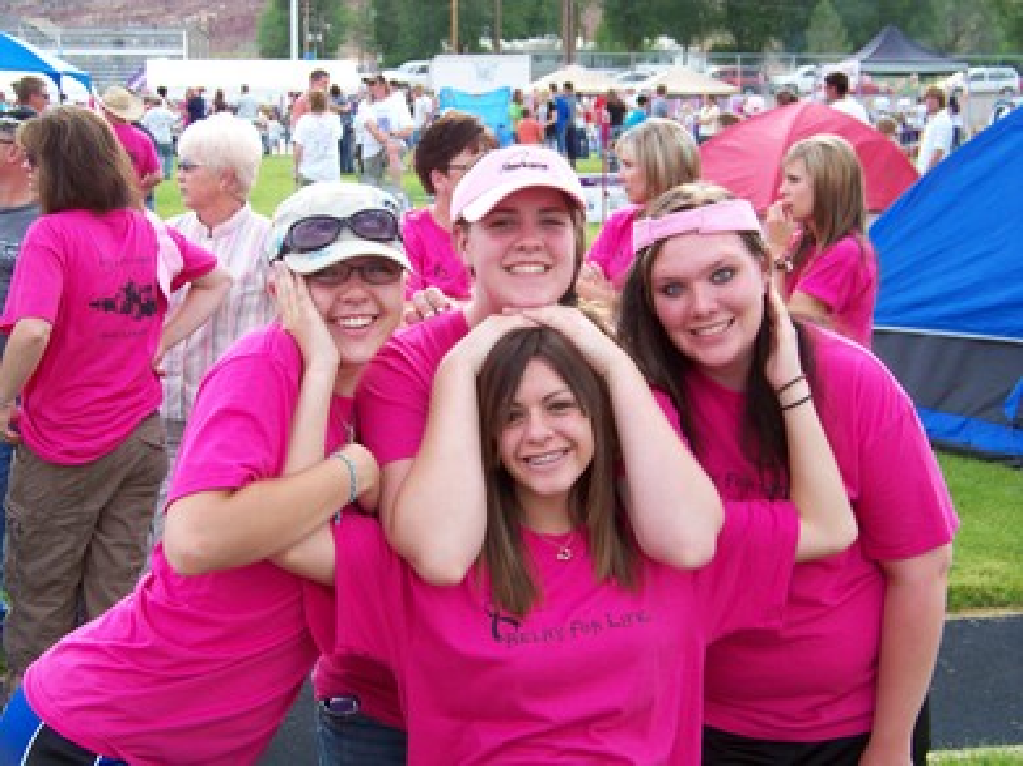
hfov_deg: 34.9
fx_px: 1625
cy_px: 383
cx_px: 512
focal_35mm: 55
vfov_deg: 26.5
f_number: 3.2
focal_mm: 9.36
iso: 64
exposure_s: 1/125
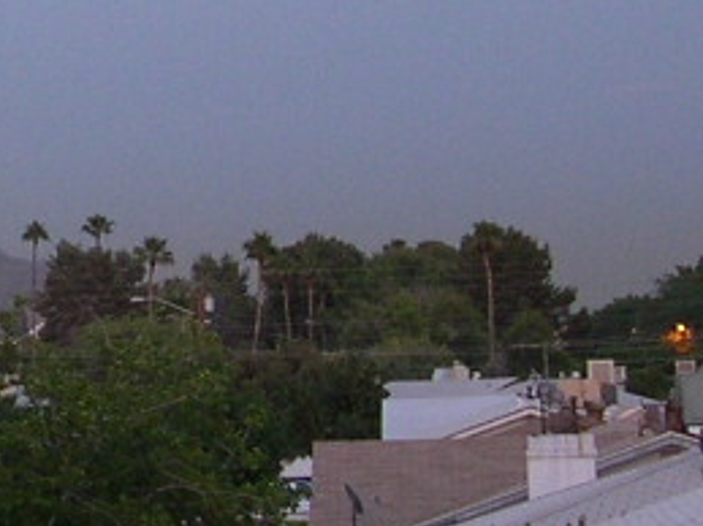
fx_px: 3816
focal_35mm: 188
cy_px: -24
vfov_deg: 7.8
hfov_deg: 10.0
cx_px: -494
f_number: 2.8
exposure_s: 1/4.5
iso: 157
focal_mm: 8
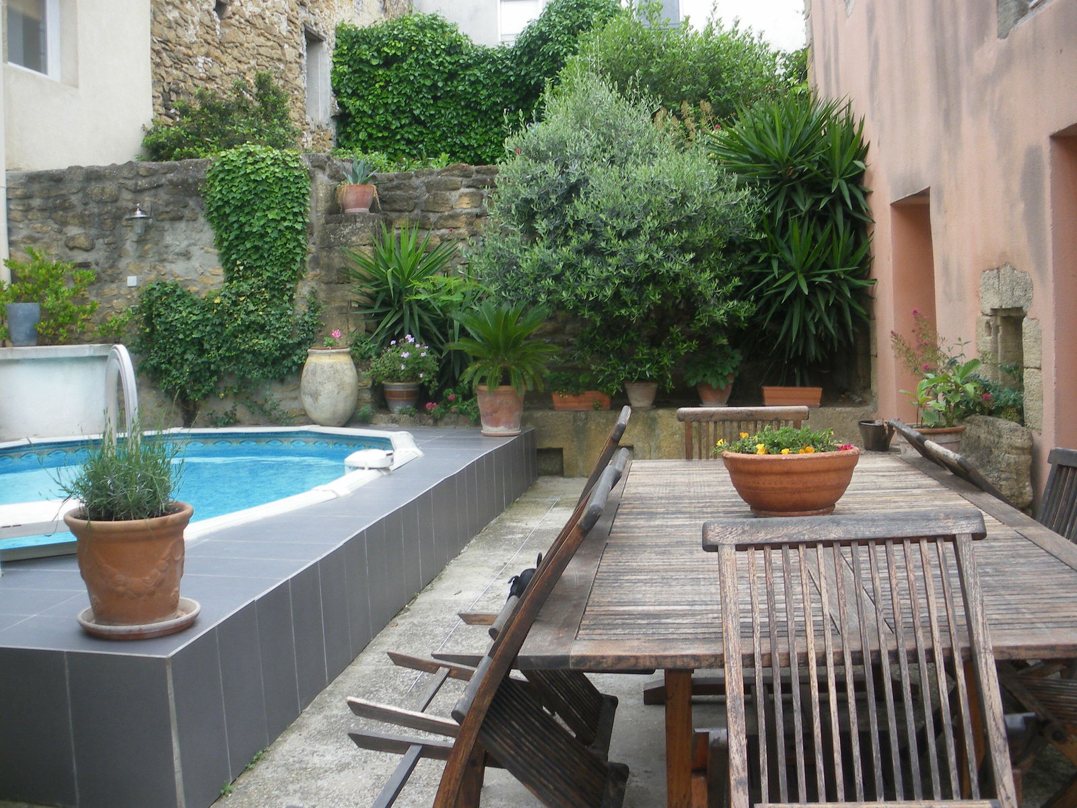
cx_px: 538
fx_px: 1120
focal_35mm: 36
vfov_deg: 39.7
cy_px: 404
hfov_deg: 51.4
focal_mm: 6.3
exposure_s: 1/50
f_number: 3.5
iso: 80
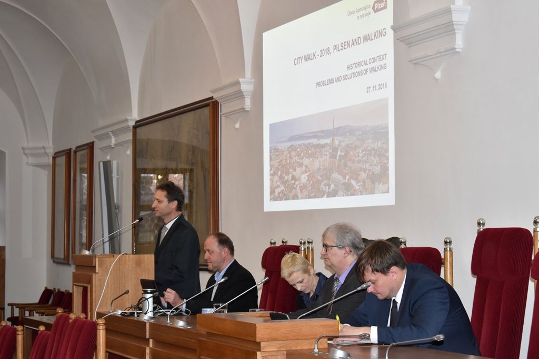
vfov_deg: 16.6
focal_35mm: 82
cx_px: 270
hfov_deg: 24.6
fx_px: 1235
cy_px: 180
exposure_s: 1/100
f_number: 5.6
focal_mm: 55
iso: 1100
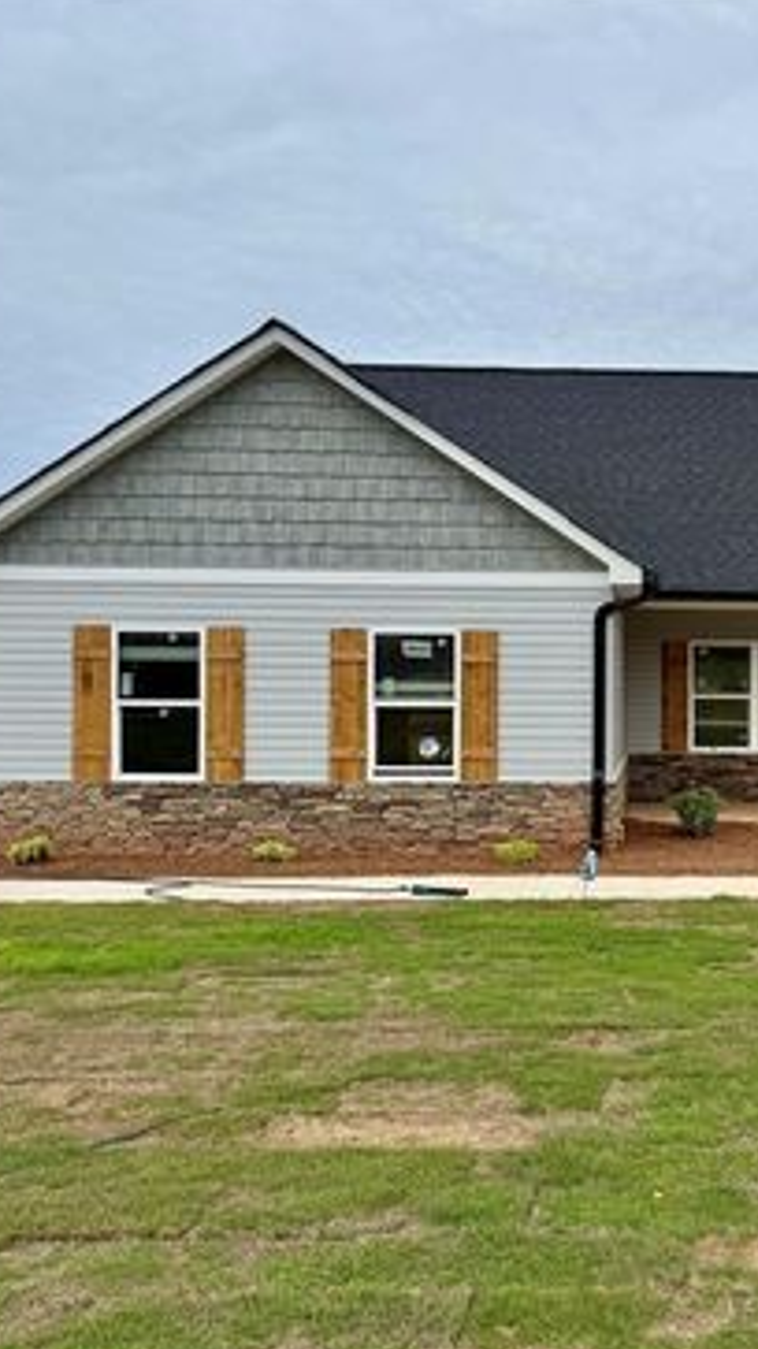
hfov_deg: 31.2
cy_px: 674
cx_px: 695
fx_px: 1287
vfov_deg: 55.3
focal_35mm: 36
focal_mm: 6.76
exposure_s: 1/4310
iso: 80
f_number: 1.78
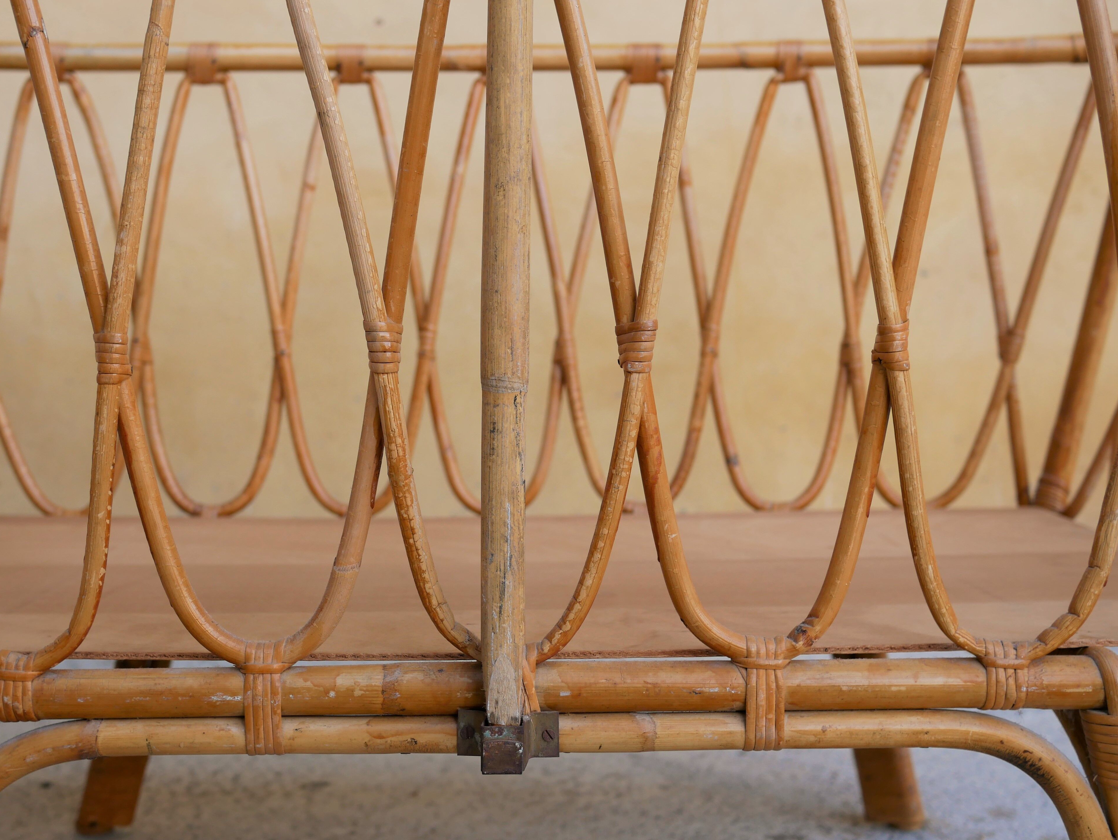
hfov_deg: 39.6
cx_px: 485
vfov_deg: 30.3
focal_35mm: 48
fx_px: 1551
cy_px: 380
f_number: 2.8
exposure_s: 1/250
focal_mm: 20
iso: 200
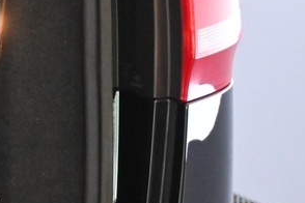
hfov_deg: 8.4
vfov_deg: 6.4
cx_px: -526
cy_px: -1
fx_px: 1821
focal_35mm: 215
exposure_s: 1/40
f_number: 4.5
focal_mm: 26
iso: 2500
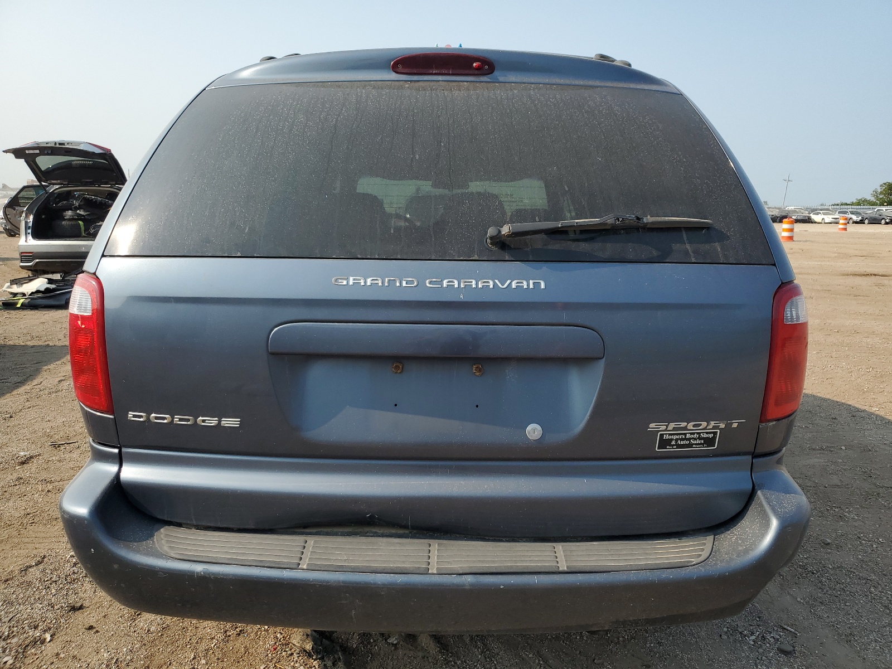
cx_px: 446
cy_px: 334
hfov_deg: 67.3
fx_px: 670
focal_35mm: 26
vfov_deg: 53.1
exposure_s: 1/2500
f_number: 1.5
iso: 50
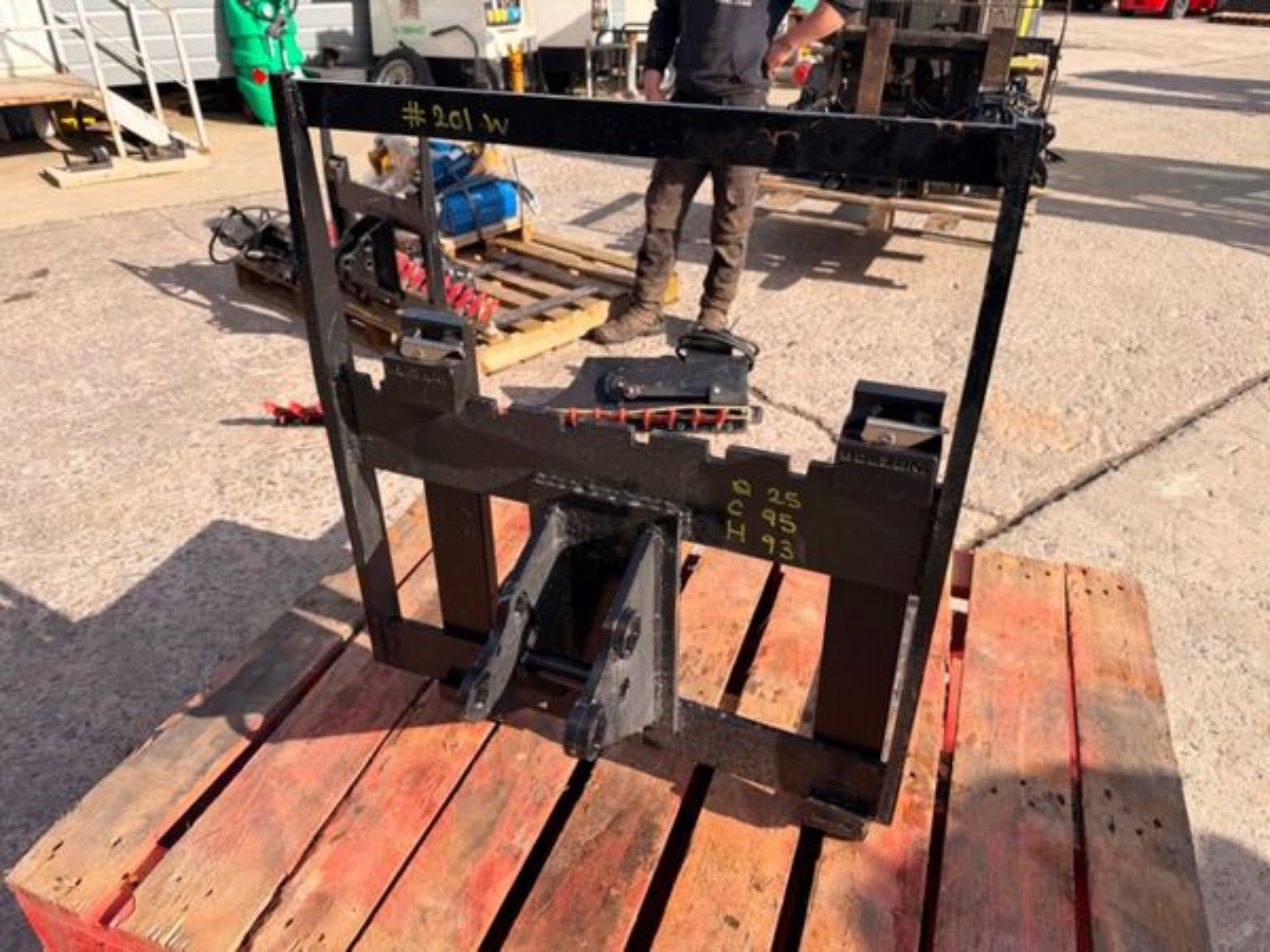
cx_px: 635
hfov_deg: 71.6
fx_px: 881
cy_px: 476
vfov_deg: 56.8
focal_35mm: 24
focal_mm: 6.76
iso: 80
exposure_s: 1/3759
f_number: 1.78
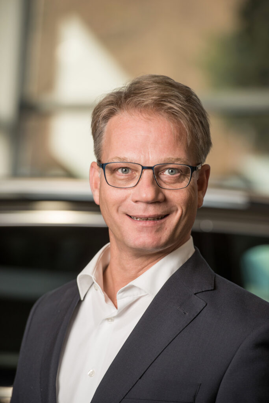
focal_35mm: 195
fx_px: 2185
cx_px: 134
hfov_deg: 7.0
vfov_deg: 10.5
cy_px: 202
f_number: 4.5
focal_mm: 195
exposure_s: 1/160
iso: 200
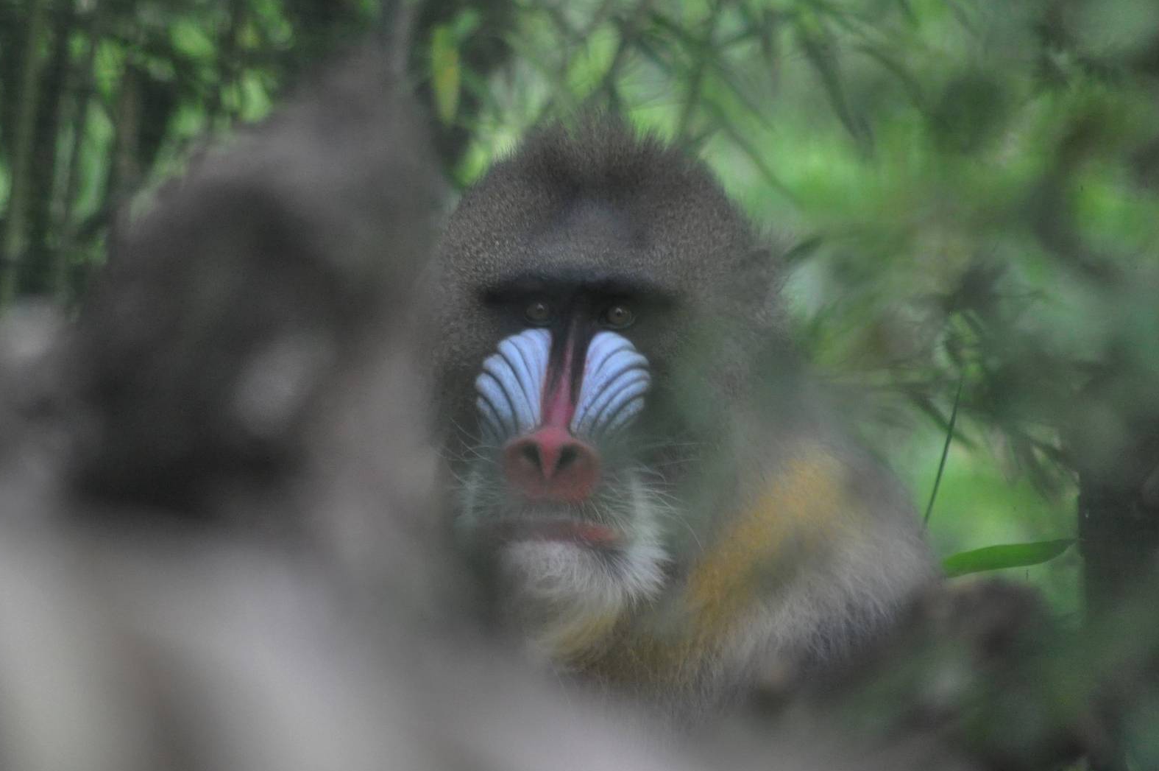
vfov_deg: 3.0
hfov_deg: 4.5
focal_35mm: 457
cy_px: 390
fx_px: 14699
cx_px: 583
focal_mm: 300
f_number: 5.6
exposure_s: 1/250
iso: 1600
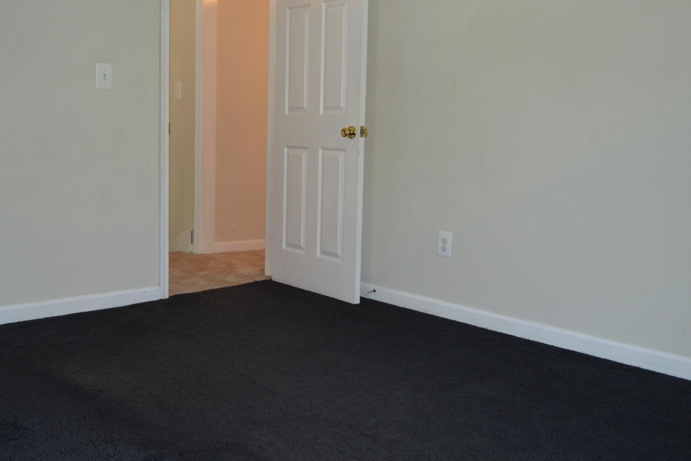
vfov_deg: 35.0
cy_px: 201
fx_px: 729
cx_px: 306
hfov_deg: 50.6
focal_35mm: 38
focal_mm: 20
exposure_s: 1/60
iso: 560
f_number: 3.8
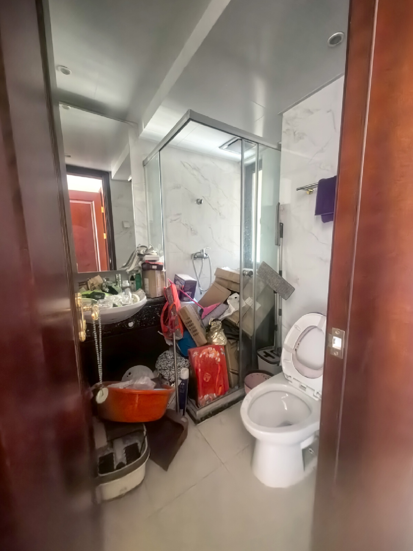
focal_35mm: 13
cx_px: 206
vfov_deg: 106.2
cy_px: 276
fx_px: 207
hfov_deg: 89.9
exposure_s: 1/16.7
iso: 3200
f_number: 2.2
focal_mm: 1.95
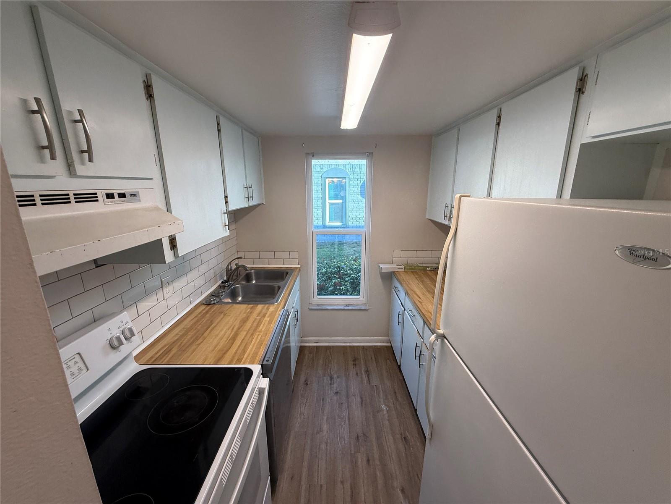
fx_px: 271
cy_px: 252
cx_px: 336
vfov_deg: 85.7
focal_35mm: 14
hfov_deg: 102.1
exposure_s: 1/120
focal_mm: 2.22
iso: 125
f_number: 2.2
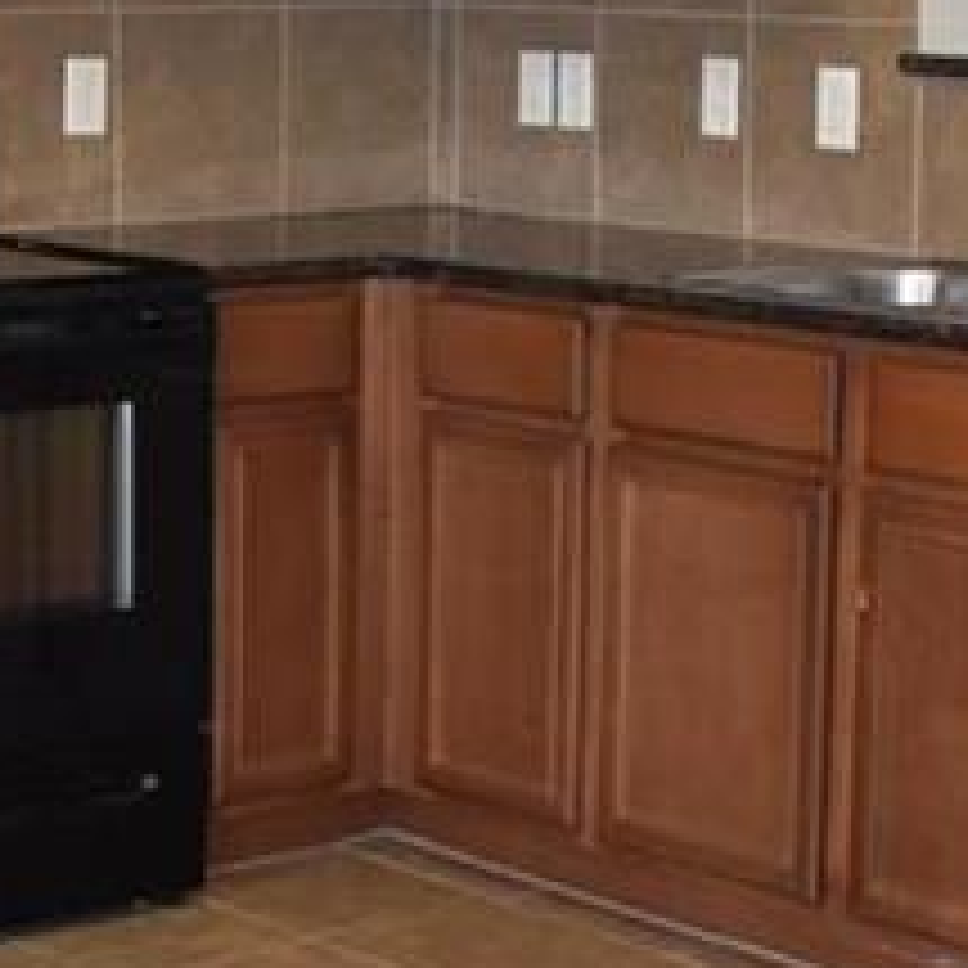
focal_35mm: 109
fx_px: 3448
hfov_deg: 15.8
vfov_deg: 16.0
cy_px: 468
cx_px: 162
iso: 800
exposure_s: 1/100
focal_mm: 18
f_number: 5
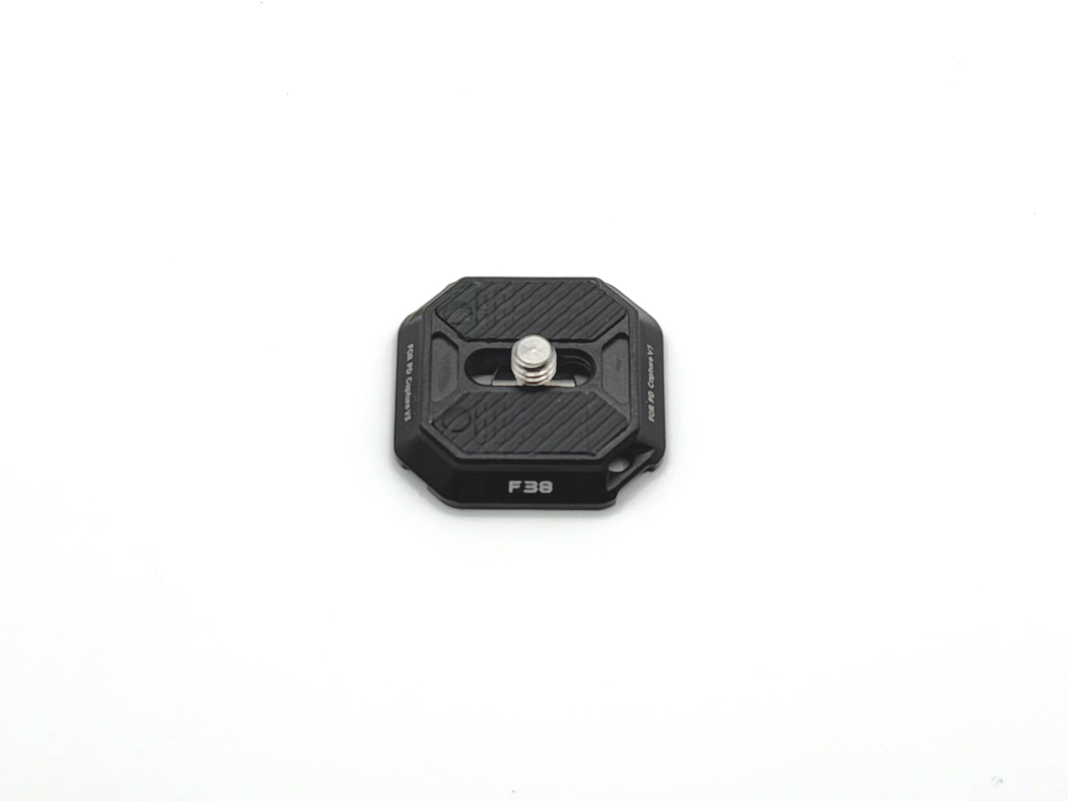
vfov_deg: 30.3
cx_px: 534
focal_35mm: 48
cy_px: 400
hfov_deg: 39.7
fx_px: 1481
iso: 64
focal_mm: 6.76
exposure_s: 1/1264
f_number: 1.78
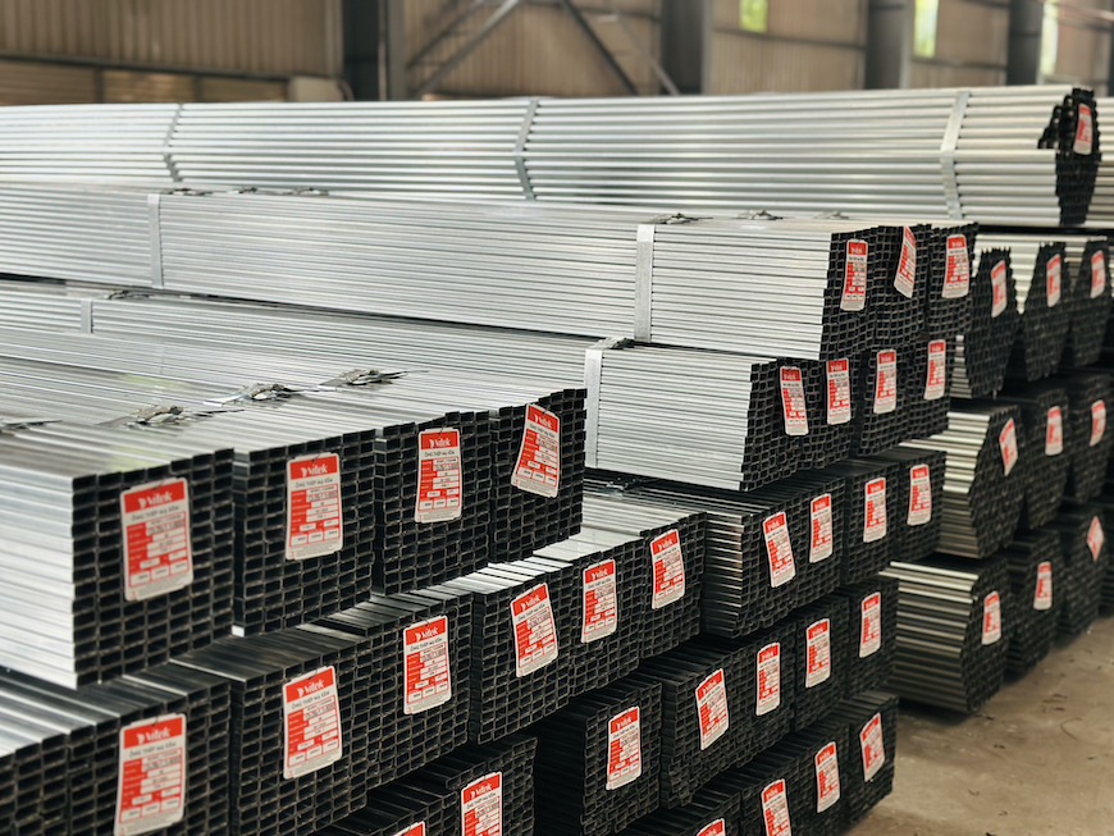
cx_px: 557
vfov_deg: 30.3
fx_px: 1545
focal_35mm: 48
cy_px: 418
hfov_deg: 39.6
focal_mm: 6.86
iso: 125
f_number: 1.78
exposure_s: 1/77
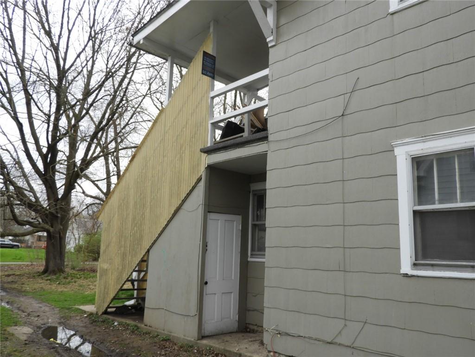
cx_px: 238
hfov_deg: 60.0
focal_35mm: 30
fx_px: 412
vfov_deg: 46.8
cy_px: 178
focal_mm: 5.4
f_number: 3.5
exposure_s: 1/500
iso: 100
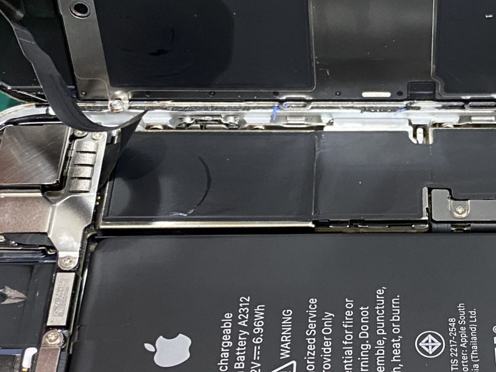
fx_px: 1118
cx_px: 438
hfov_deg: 24.4
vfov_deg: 18.9
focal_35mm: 78
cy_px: 217
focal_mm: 4.25
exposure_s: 1/50
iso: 250
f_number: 1.8
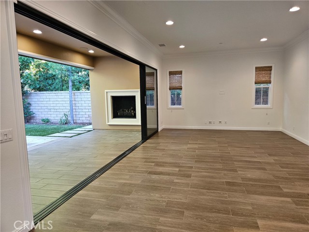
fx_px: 205
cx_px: 154
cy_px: 116
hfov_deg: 73.9
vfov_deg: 58.9
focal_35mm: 23
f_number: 1.8
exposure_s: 1/120
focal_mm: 5.4
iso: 250
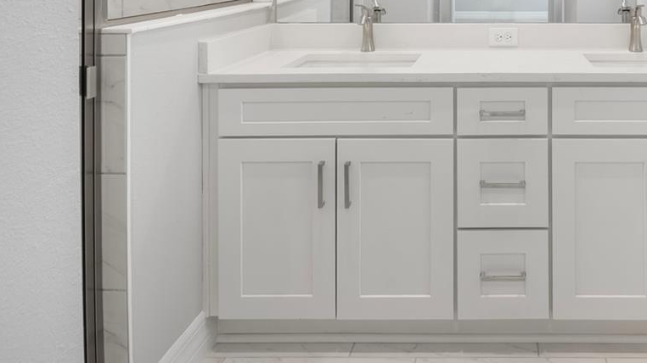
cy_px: -53
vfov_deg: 31.0
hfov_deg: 56.1
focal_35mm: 33
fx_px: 566
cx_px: 498
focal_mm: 10
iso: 250
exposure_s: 1/160
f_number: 9
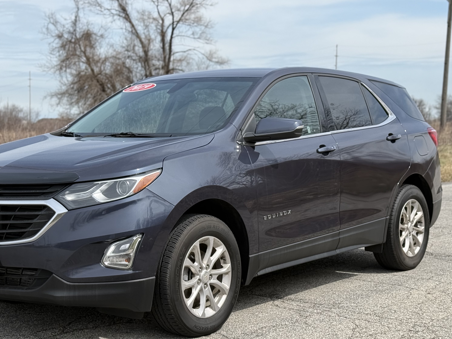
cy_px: 179
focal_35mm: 65
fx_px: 849
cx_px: 189
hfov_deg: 29.8
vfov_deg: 22.6
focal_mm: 6.76
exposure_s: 1/3096
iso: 100
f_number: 1.78
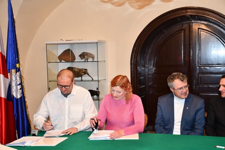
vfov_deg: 23.8
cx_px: 112
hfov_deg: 35.0
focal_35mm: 57
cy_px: 75
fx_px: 356
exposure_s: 1/60
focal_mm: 38
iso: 720
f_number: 4.2
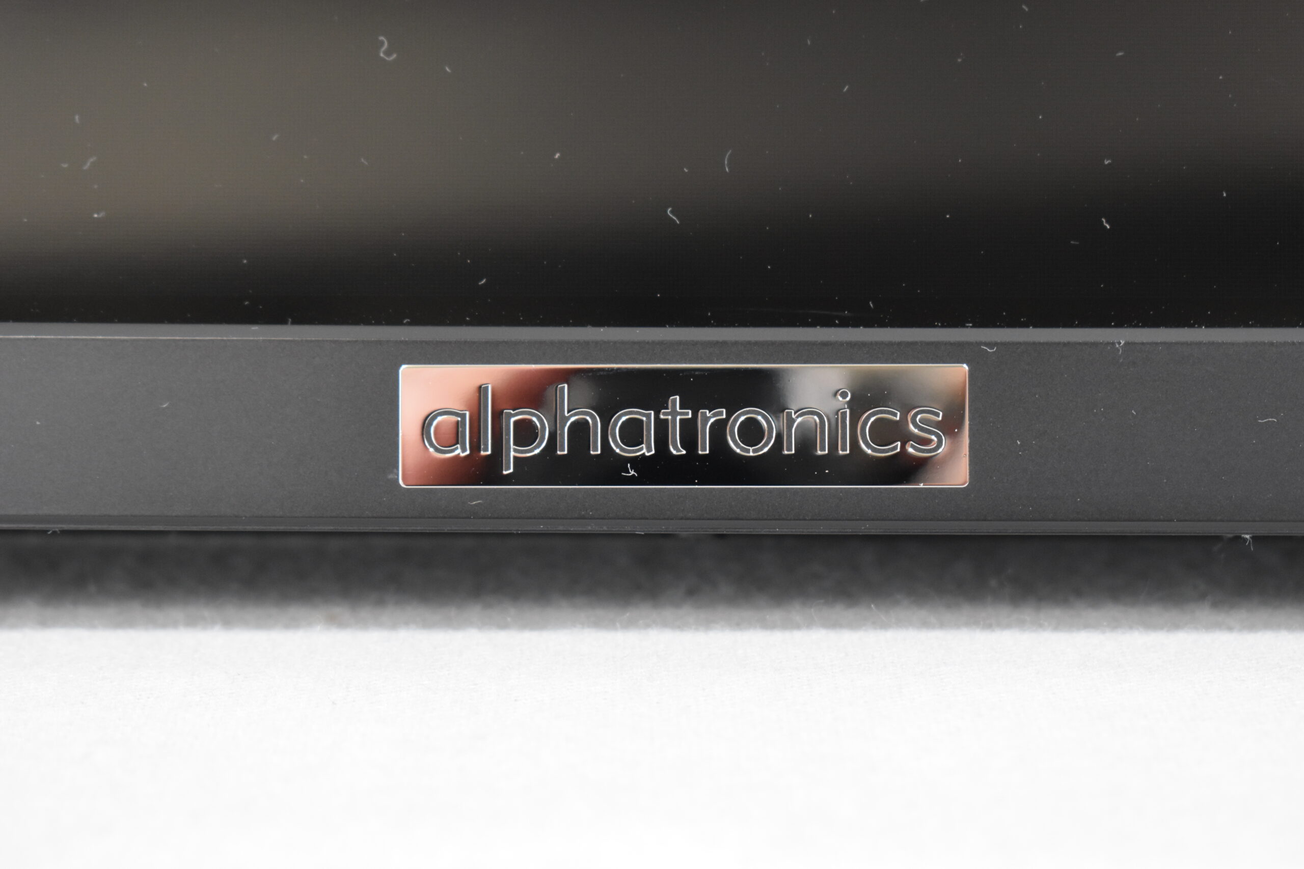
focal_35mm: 78
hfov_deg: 26.0
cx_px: 652
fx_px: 2825
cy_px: 434
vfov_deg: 17.5
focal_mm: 52
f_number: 5.6
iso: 1800
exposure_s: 1/60
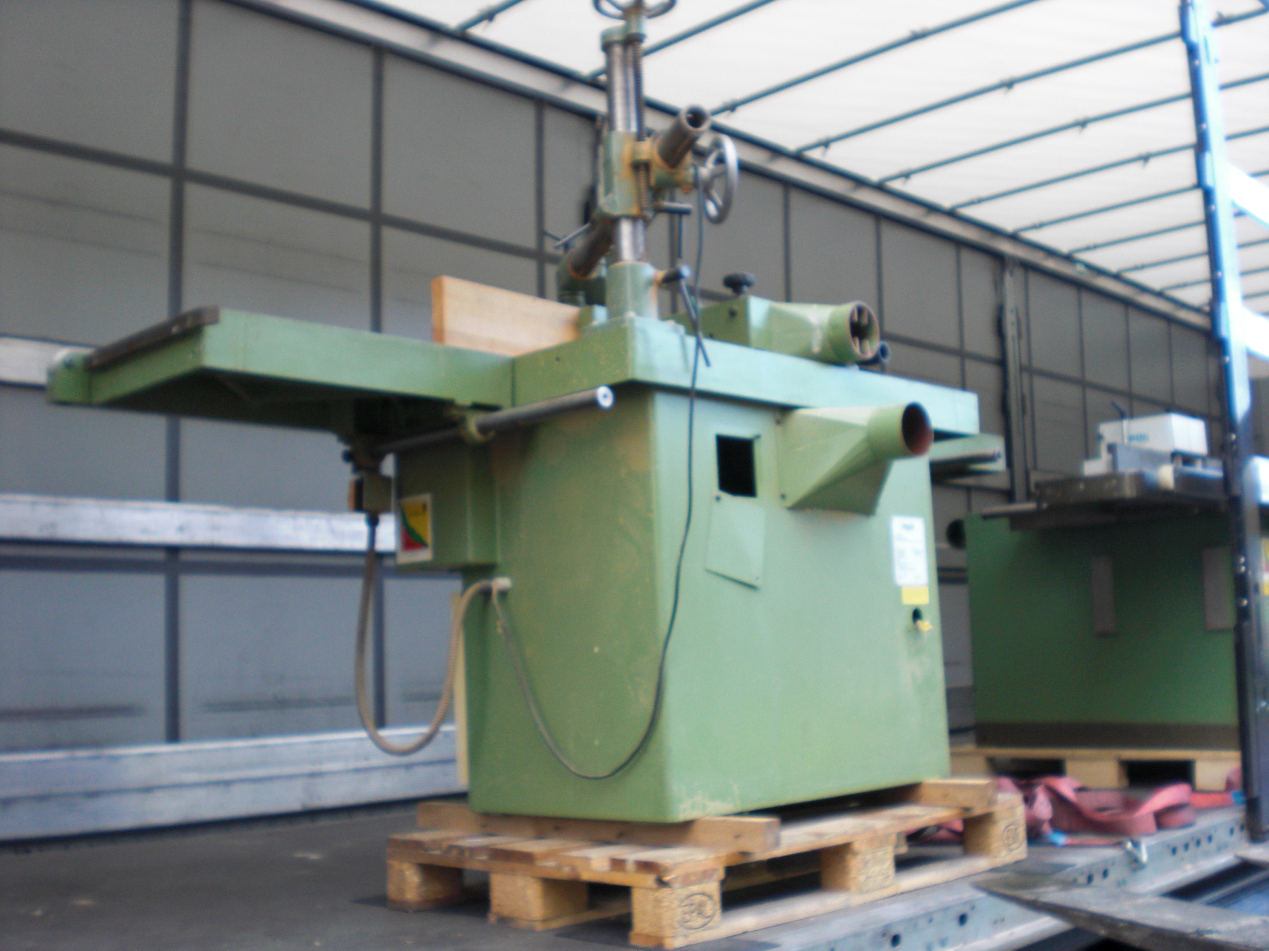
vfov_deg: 37.7
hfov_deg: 49.0
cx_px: 634
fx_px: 1393
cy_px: 476
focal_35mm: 38
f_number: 3.1
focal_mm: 6.3
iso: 100
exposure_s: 1/80
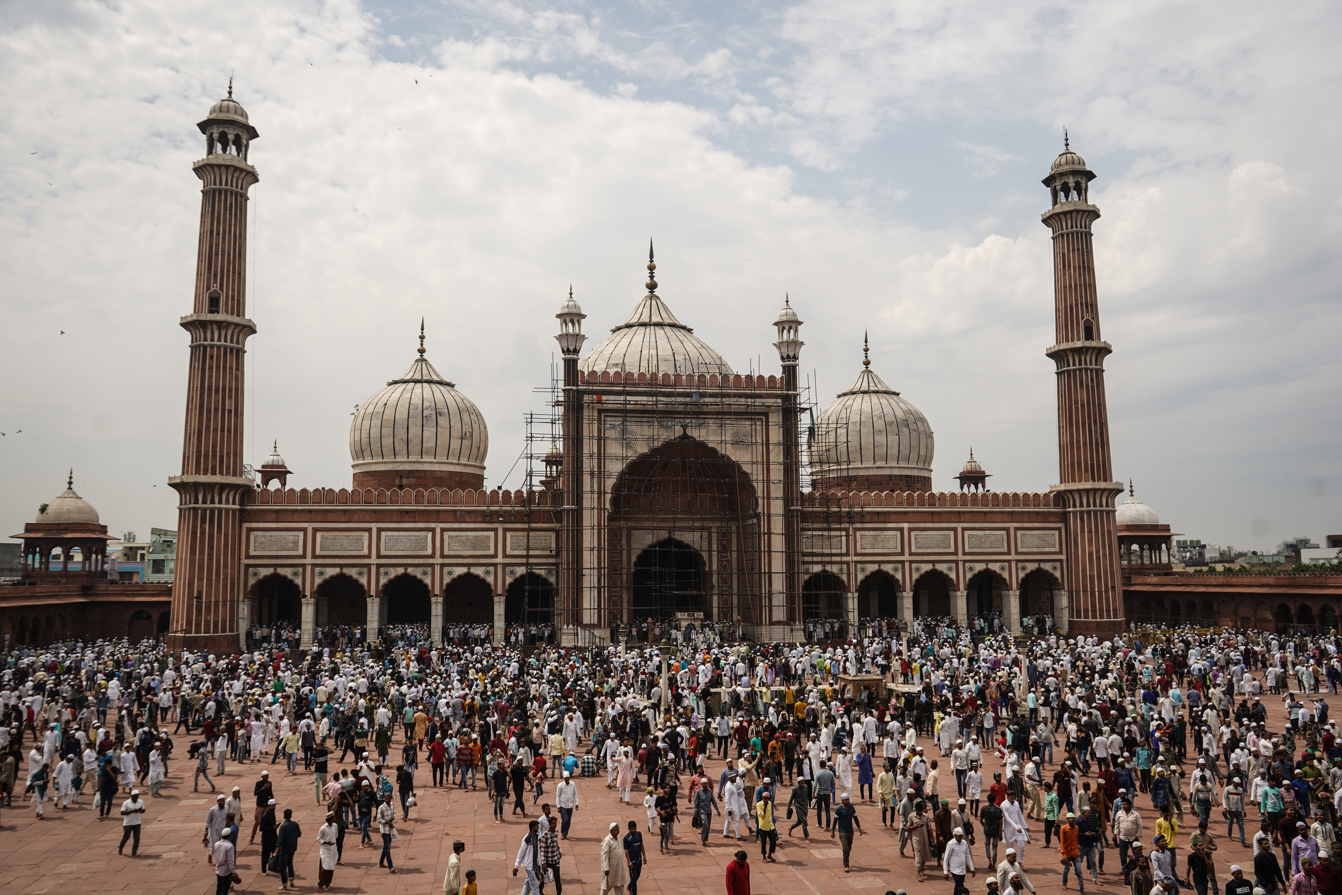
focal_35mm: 28
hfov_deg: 65.5
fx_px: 1044
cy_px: 448
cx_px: 671
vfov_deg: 46.4
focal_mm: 28
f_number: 5.6
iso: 80
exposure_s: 1/640
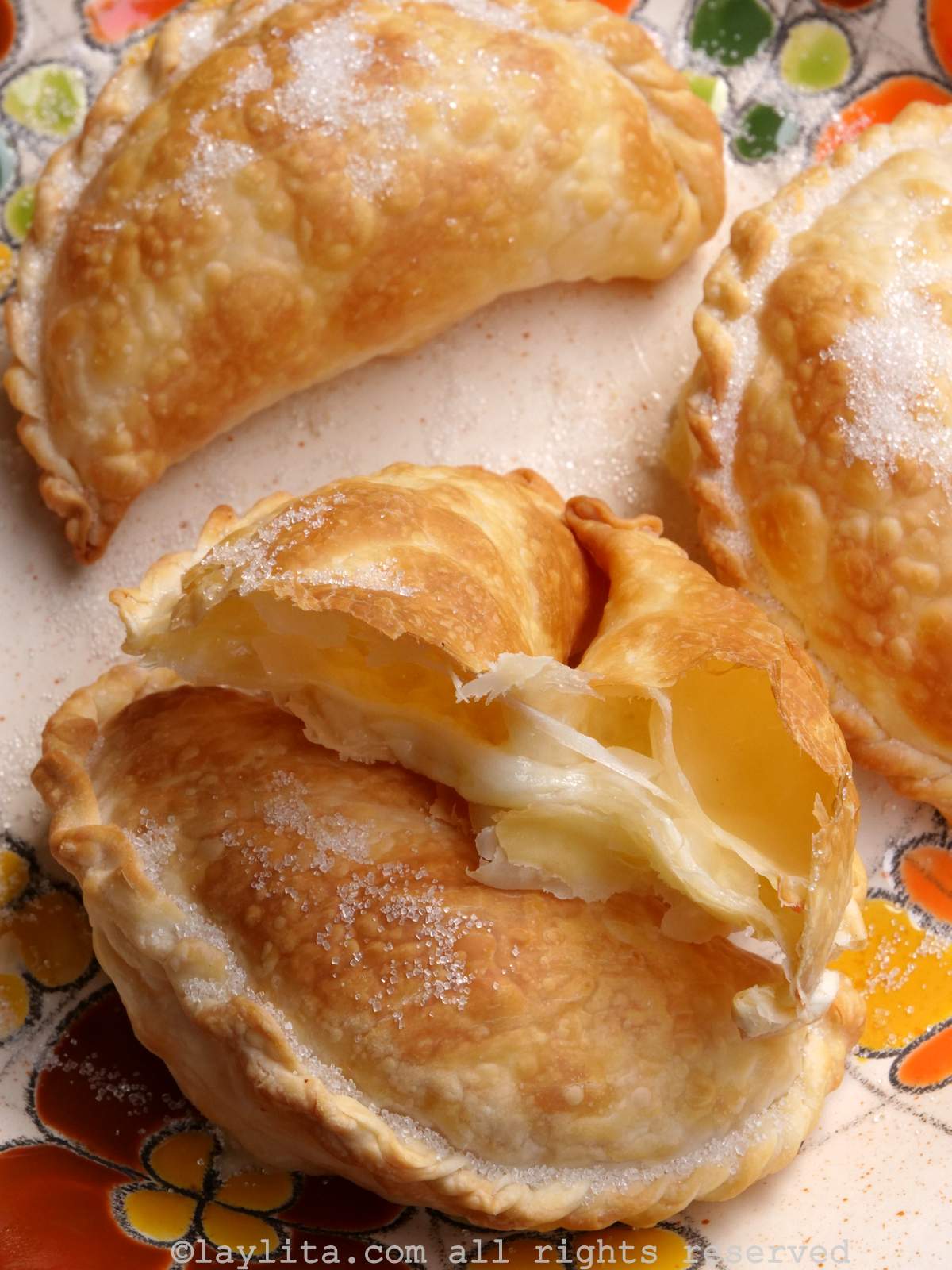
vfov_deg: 19.6
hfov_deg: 14.8
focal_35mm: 100
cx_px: 476
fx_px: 3667
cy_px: 635
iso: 1000
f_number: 13
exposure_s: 1/125
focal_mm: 50
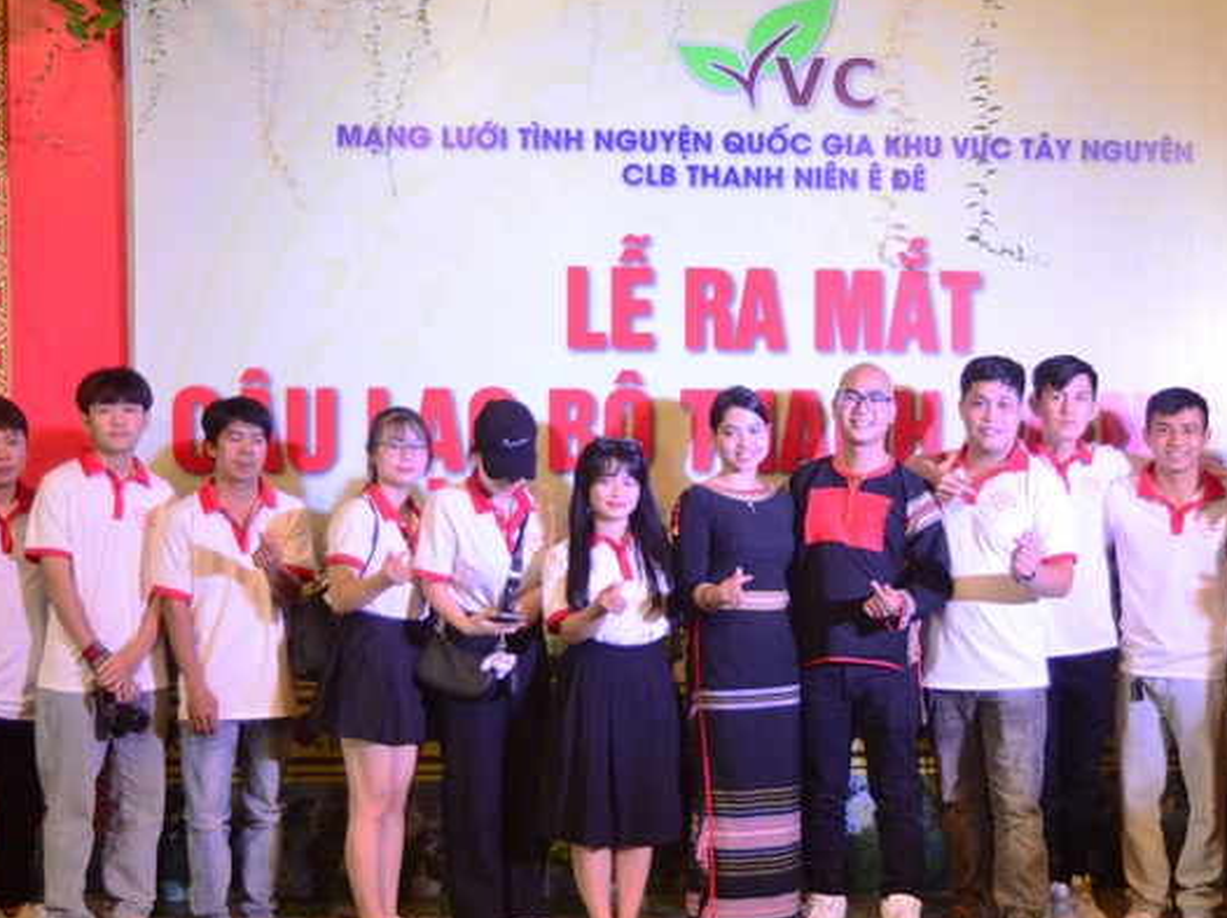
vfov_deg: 22.2
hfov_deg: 29.3
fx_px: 2338
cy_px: 521
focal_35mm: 66
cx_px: 755
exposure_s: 1/250
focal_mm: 45
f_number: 4
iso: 4500
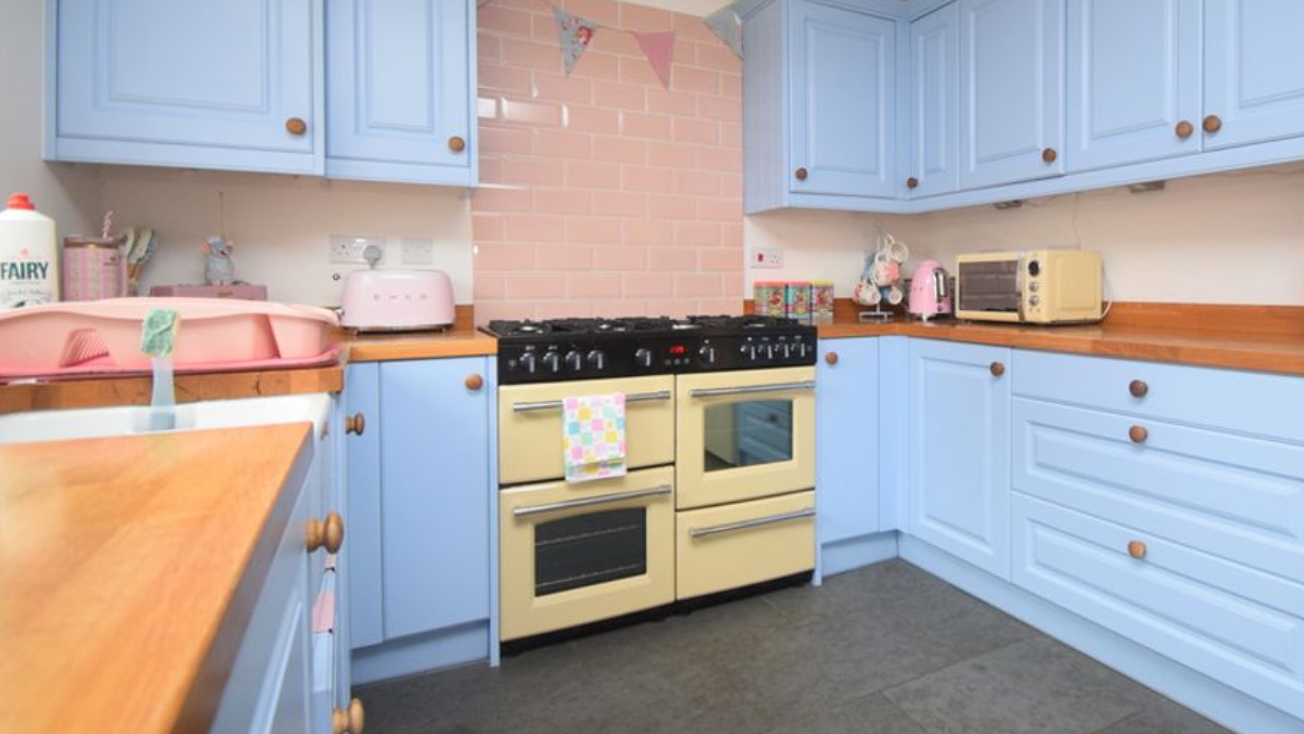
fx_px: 692
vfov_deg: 55.6
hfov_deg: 84.7
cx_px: 824
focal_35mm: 20
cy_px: 303
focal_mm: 10
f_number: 4.5
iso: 1400
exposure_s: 1/60
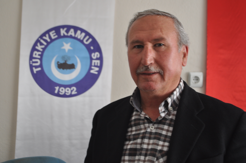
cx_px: 123
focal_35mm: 48
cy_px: 82
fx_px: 328
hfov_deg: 41.2
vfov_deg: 28.0
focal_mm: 32
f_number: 4.8
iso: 400
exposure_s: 1/60
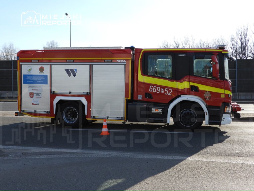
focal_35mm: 41
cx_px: 127
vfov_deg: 35.1
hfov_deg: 45.8
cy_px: 96
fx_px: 301
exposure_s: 1/800
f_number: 3.2
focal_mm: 7.4
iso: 100
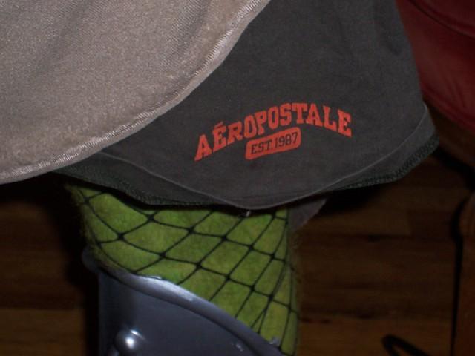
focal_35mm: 111
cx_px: 238
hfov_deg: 17.7
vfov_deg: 13.3
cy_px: 178
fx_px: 1523
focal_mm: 16.8
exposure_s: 1/90
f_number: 4.8
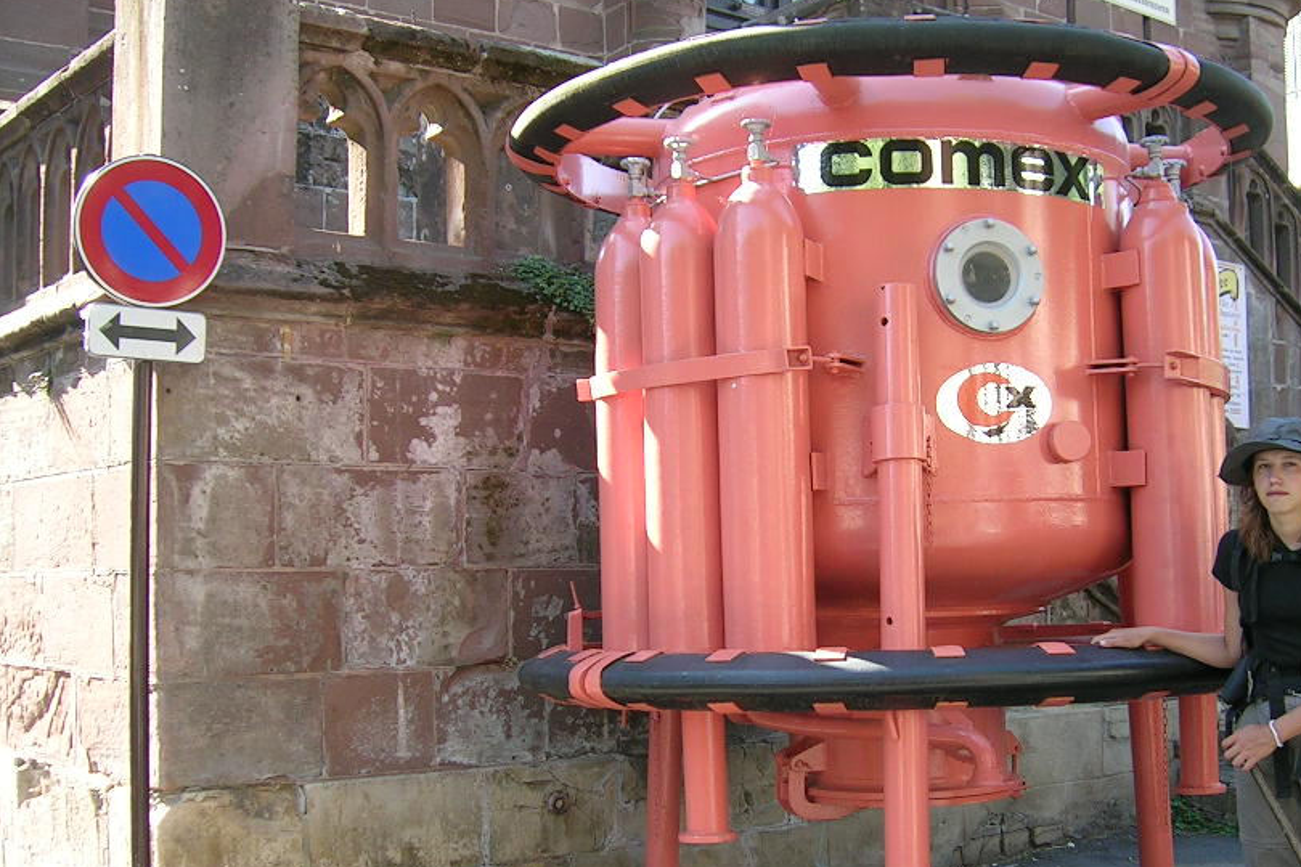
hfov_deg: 42.4
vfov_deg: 29.2
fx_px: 1662
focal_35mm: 46
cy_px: 517
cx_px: 808
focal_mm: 5.4
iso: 50
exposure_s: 1/92.3
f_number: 2.8
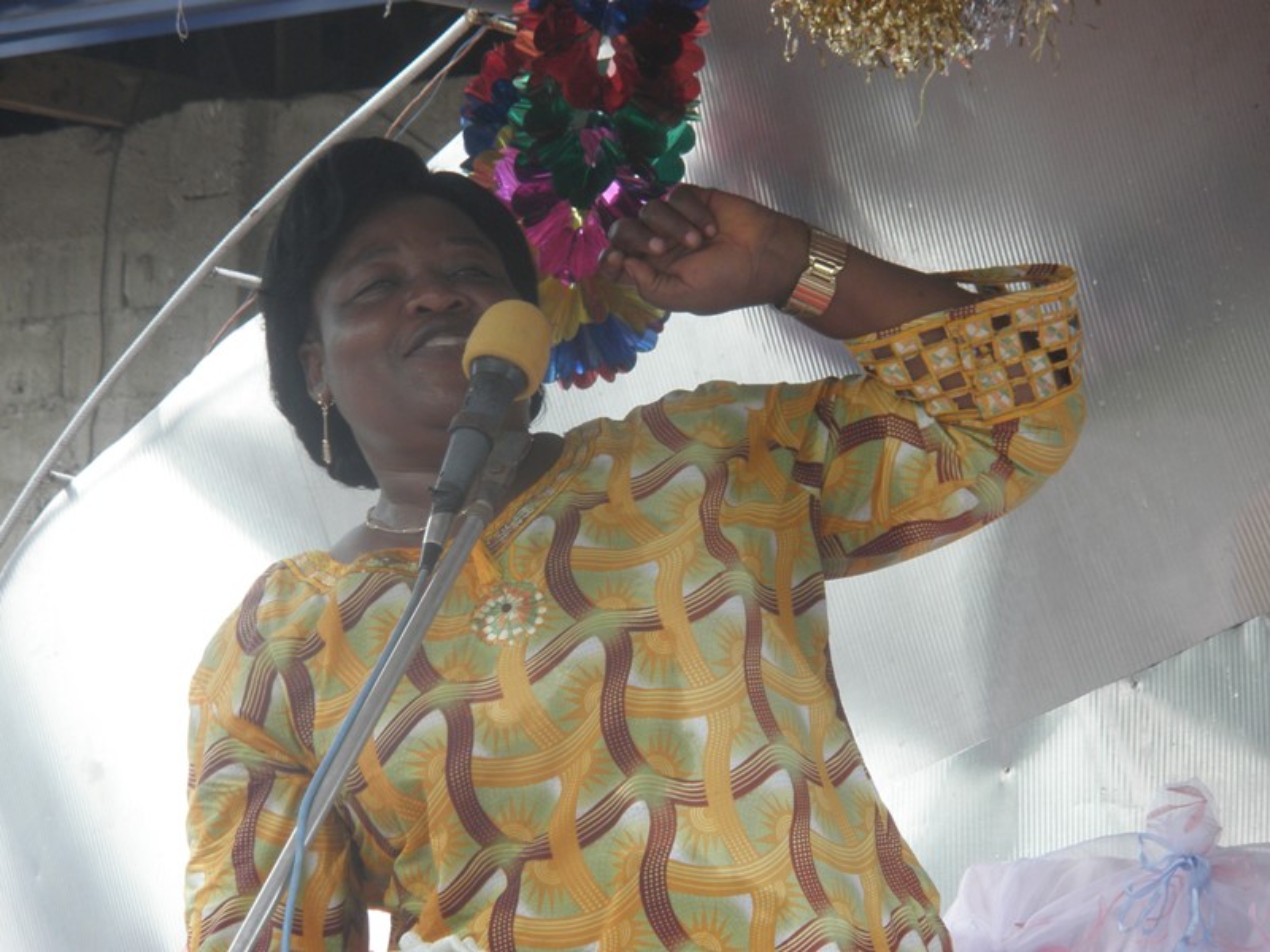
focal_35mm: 148
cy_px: 476
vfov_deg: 10.0
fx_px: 5430
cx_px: 635
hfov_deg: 13.3
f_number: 5.4
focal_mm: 25.8
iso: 125
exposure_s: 1/160
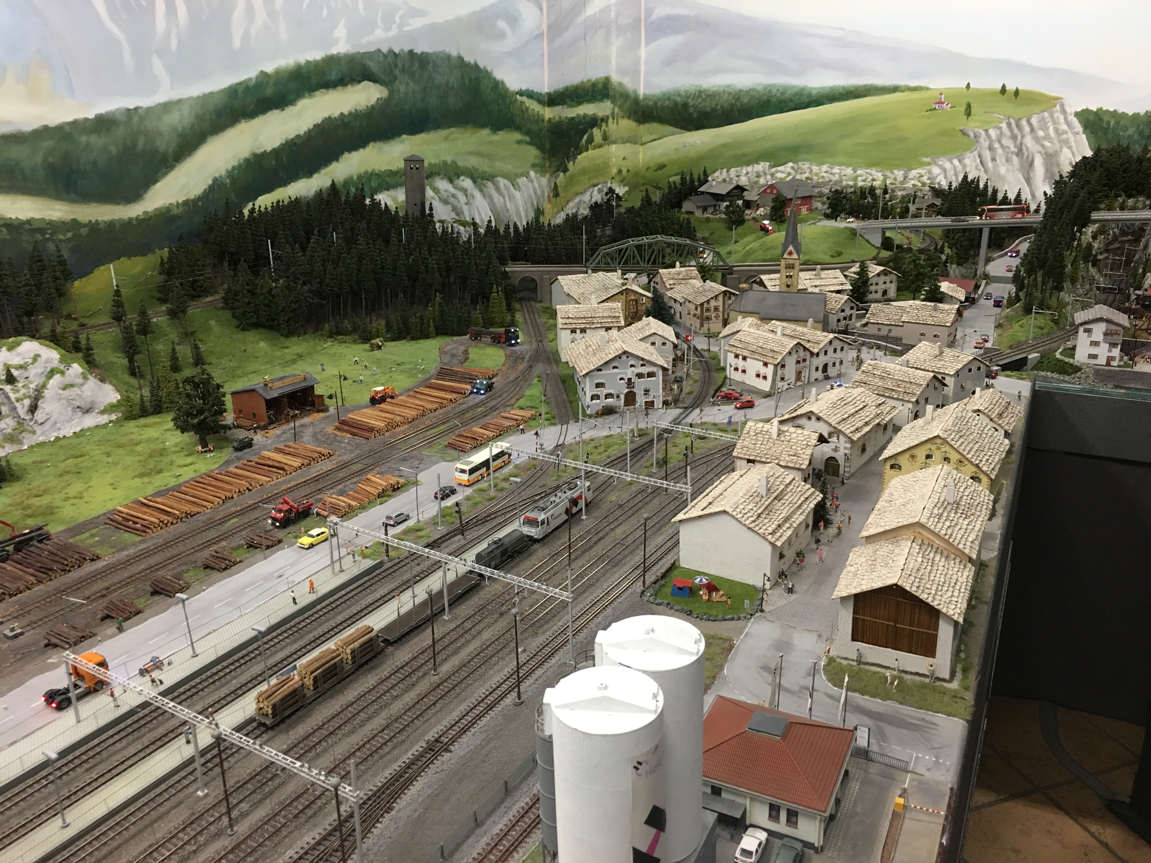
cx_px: 576
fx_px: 964
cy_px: 432
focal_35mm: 29
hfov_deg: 61.7
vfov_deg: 48.2
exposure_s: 1/17
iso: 64
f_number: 2.2
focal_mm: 4.15
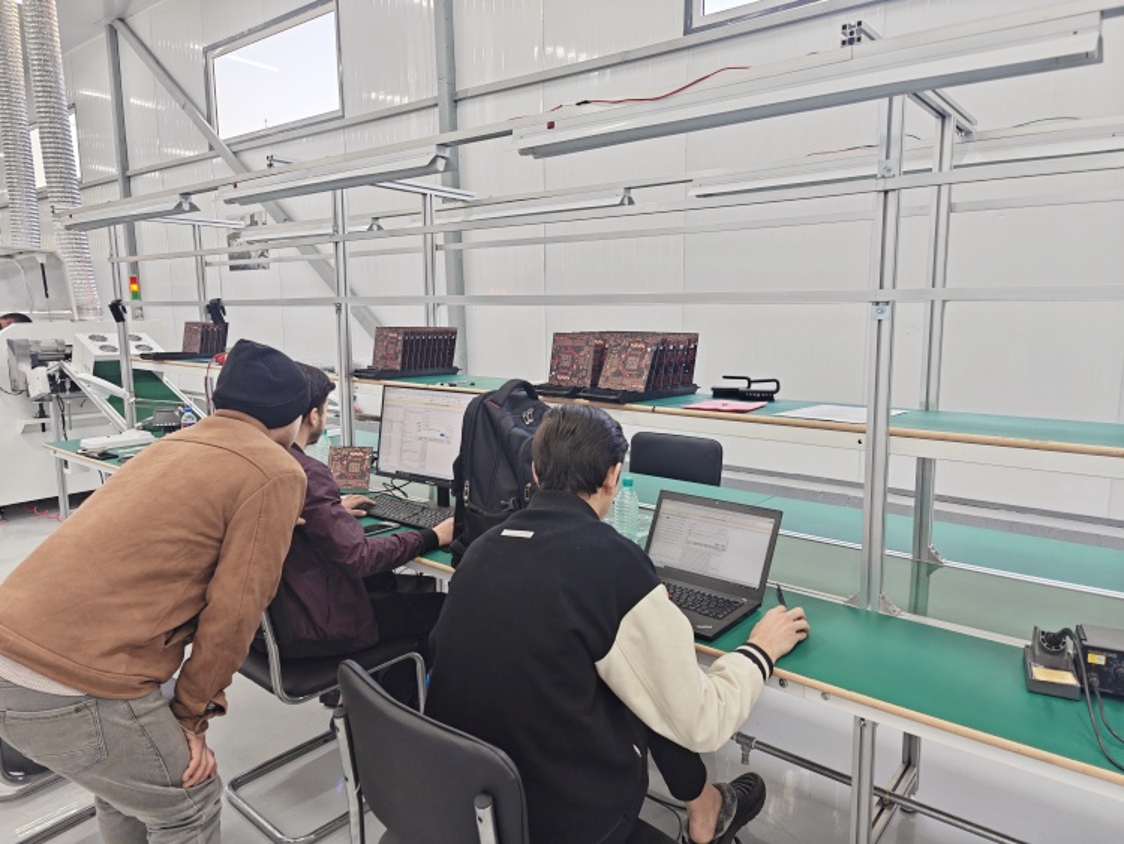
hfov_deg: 73.9
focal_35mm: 23
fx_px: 747
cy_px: 422
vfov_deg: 58.9
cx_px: 562
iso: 64
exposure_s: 1/100
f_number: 1.6
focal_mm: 6.06
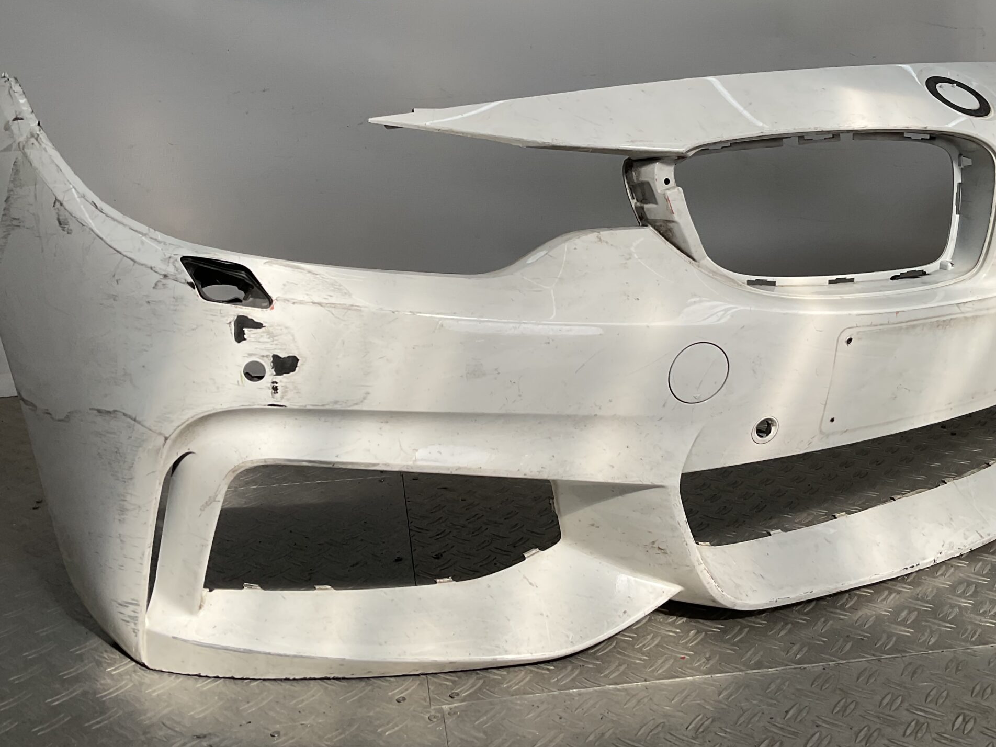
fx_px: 1122
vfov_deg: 36.5
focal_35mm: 39
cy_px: 254
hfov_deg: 47.8
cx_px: 552
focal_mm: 3
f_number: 1.8
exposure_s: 1/1055
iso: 16
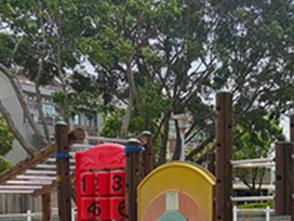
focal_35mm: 49
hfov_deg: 36.5
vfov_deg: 28.4
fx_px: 416
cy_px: 205
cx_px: 265
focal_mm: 2.2
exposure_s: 1/3903
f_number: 2.2
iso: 50
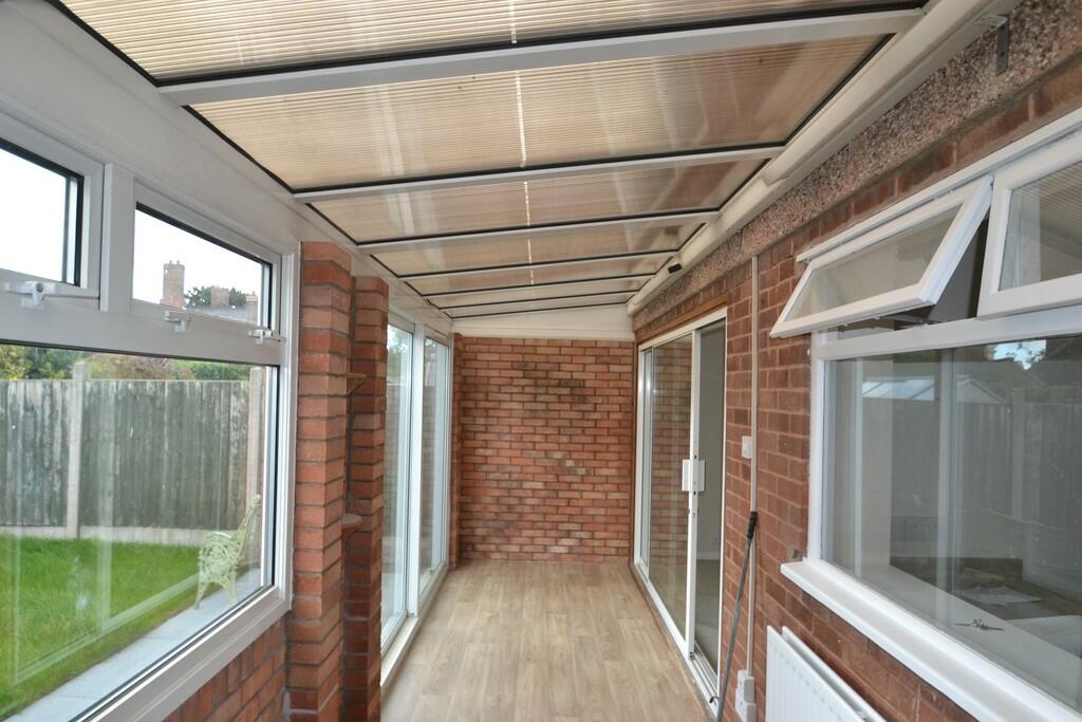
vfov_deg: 59.5
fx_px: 631
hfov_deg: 81.2
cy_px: 361
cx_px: 541
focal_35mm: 21
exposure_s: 1/125
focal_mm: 14
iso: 250
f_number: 4
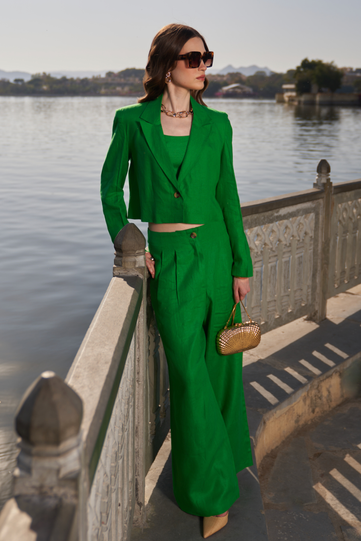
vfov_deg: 60.3
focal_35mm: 31
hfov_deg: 42.3
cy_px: 270
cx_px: 180
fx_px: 466
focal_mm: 31
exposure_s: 1/3200
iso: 50
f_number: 2.8
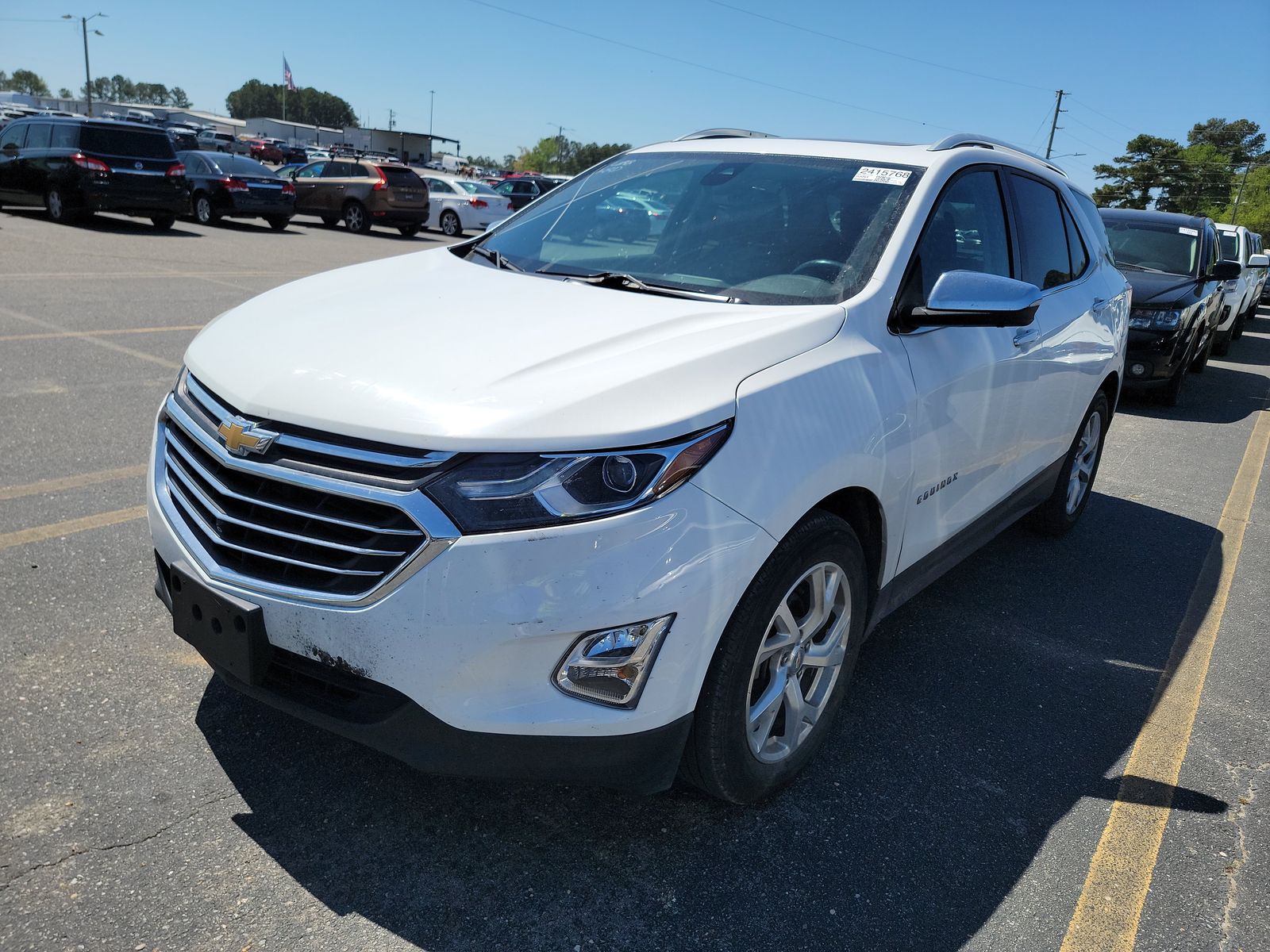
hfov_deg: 71.6
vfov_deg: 56.8
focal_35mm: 24
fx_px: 881
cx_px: 635
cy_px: 476
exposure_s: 1/1218
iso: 50
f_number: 1.8
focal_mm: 6.7
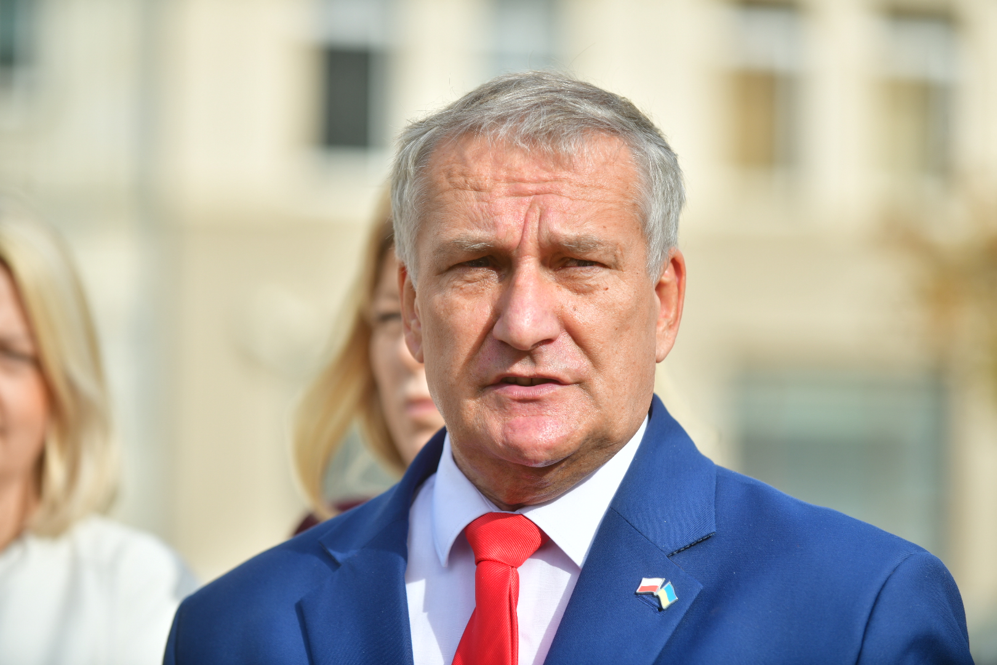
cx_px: 498
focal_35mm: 155
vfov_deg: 8.9
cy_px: 332
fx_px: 4292
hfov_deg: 13.2
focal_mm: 155
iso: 100
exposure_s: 1/1000
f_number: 4
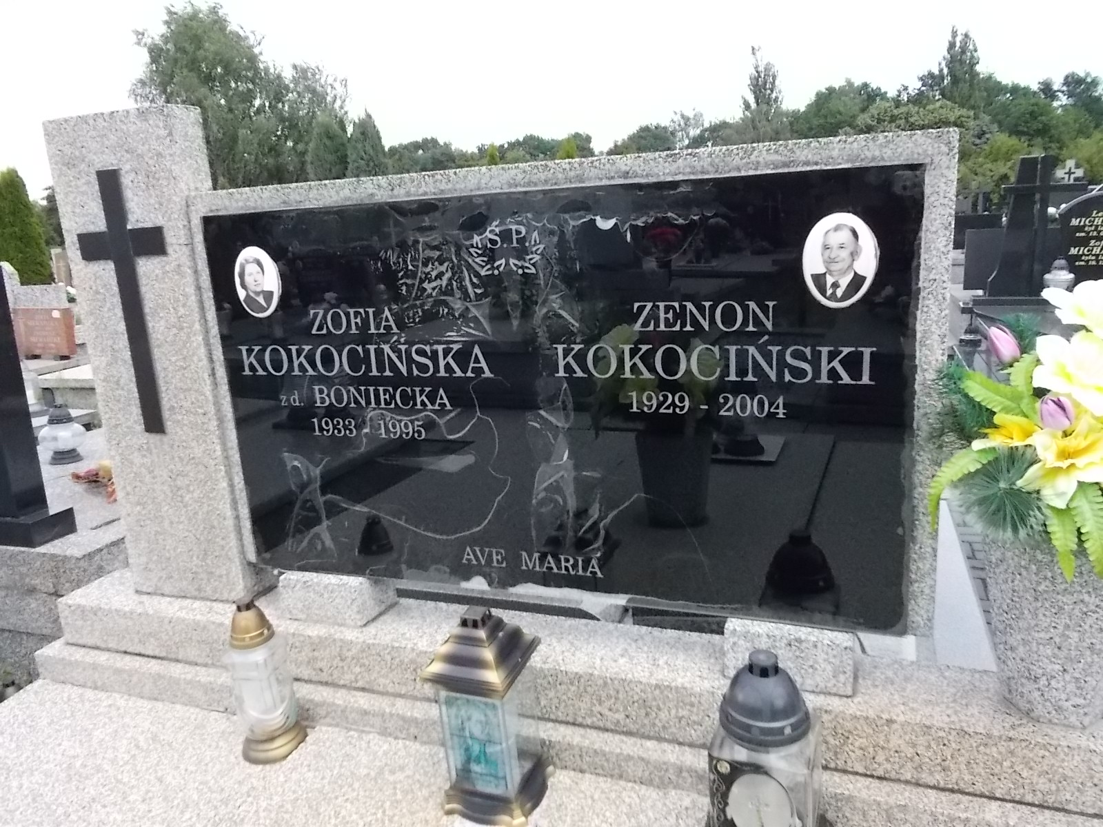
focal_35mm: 26
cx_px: 552
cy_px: 414
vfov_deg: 53.1
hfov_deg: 67.3
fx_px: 828
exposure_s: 1/250
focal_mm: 4.6
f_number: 8
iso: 400
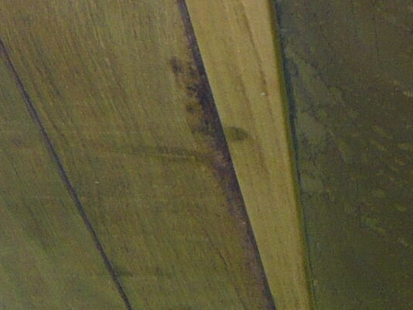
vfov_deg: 9.2
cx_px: 431
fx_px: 1897
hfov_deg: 12.3
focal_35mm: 159
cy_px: -74
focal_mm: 4.6
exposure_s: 1/160
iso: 100
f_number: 2.8
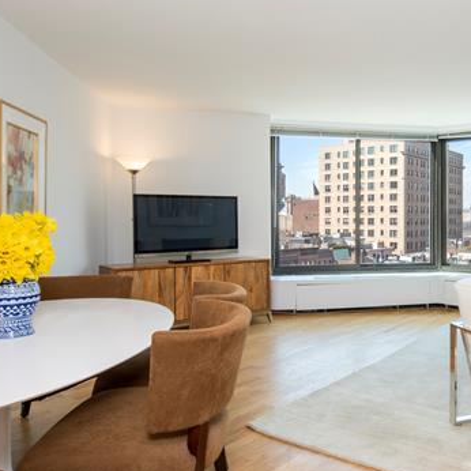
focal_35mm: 31
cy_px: 223
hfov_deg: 49.5
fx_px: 477
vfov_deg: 52.5
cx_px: 376
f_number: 11
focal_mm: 14
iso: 250
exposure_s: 1/15
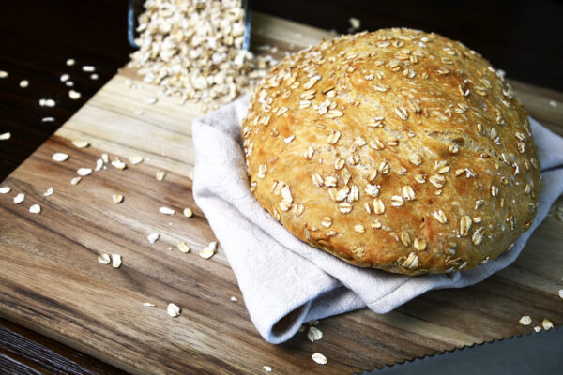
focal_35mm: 36
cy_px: 188
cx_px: 282
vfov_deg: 36.9
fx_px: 563
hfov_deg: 53.1
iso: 400
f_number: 4
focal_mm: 24
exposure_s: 1/250
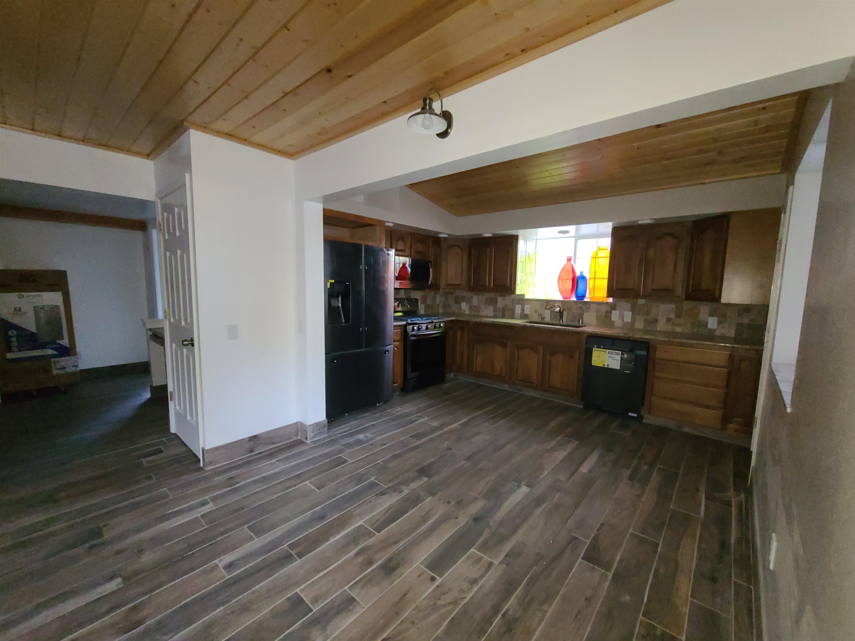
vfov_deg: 89.9
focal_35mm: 13
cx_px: 428
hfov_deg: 106.2
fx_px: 321
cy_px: 320
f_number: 2.2
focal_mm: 2.2
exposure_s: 1/26
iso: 640
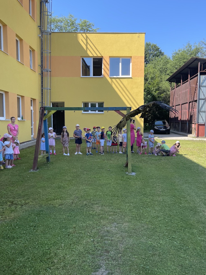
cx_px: 119
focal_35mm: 31
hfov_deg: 45.3
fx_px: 246
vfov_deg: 58.3
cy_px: 142
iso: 32
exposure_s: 1/1266
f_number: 1.6
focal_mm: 5.1
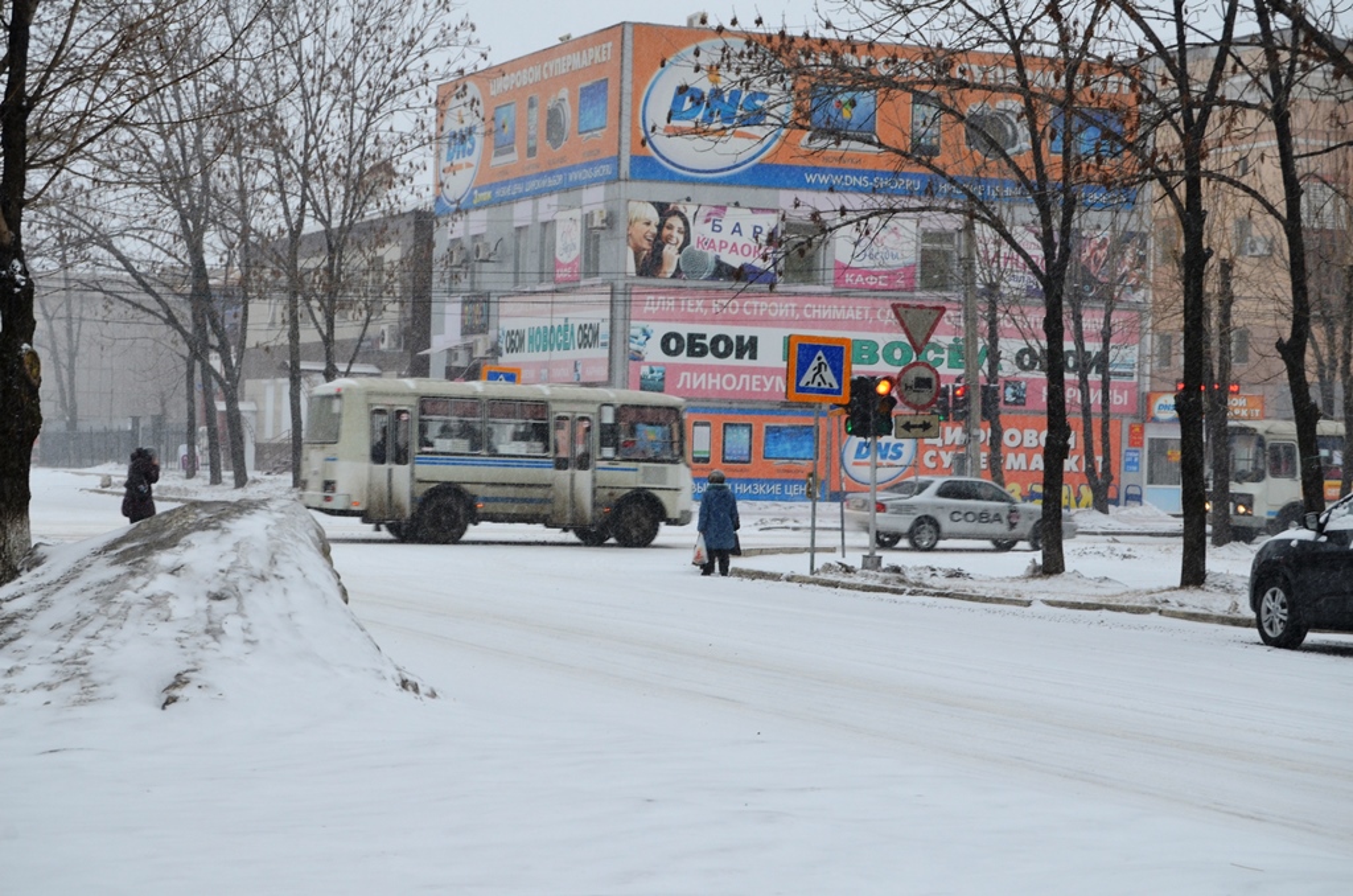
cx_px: 676
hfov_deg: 24.7
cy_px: 448
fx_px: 3094
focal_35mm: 82
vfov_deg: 16.5
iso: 400
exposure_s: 1/80
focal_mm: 55
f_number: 8
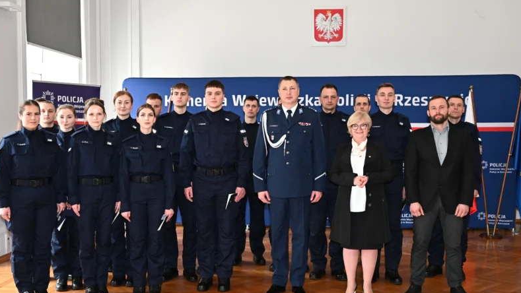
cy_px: 172
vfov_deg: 27.7
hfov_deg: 47.4
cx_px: 260
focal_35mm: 43
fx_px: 594
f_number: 6.3
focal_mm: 40
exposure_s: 1/60
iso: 1600
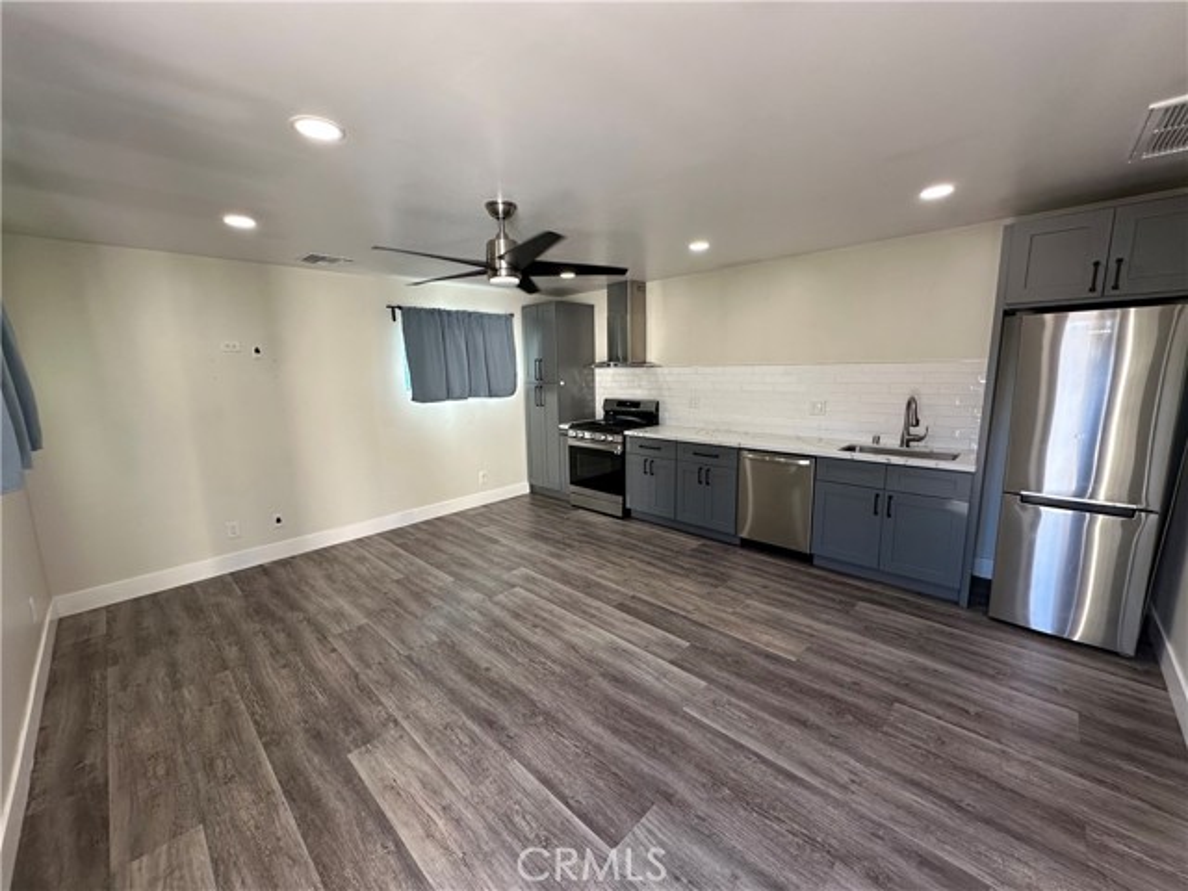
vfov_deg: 85.7
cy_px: 446
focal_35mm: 14
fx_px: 480
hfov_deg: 102.1
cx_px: 594
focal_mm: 2.22
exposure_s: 1/99
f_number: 2.2
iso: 125
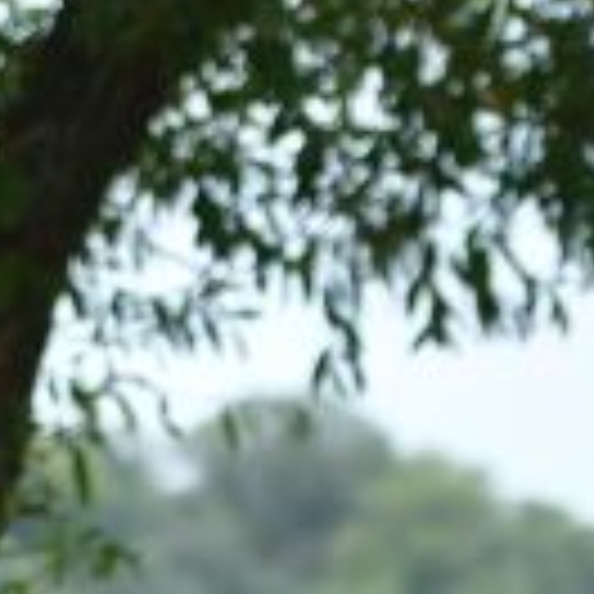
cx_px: -459
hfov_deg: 2.7
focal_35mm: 647
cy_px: 1458
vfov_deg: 2.7
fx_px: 12561
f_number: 4.5
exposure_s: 1/4000
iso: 1000
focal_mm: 70
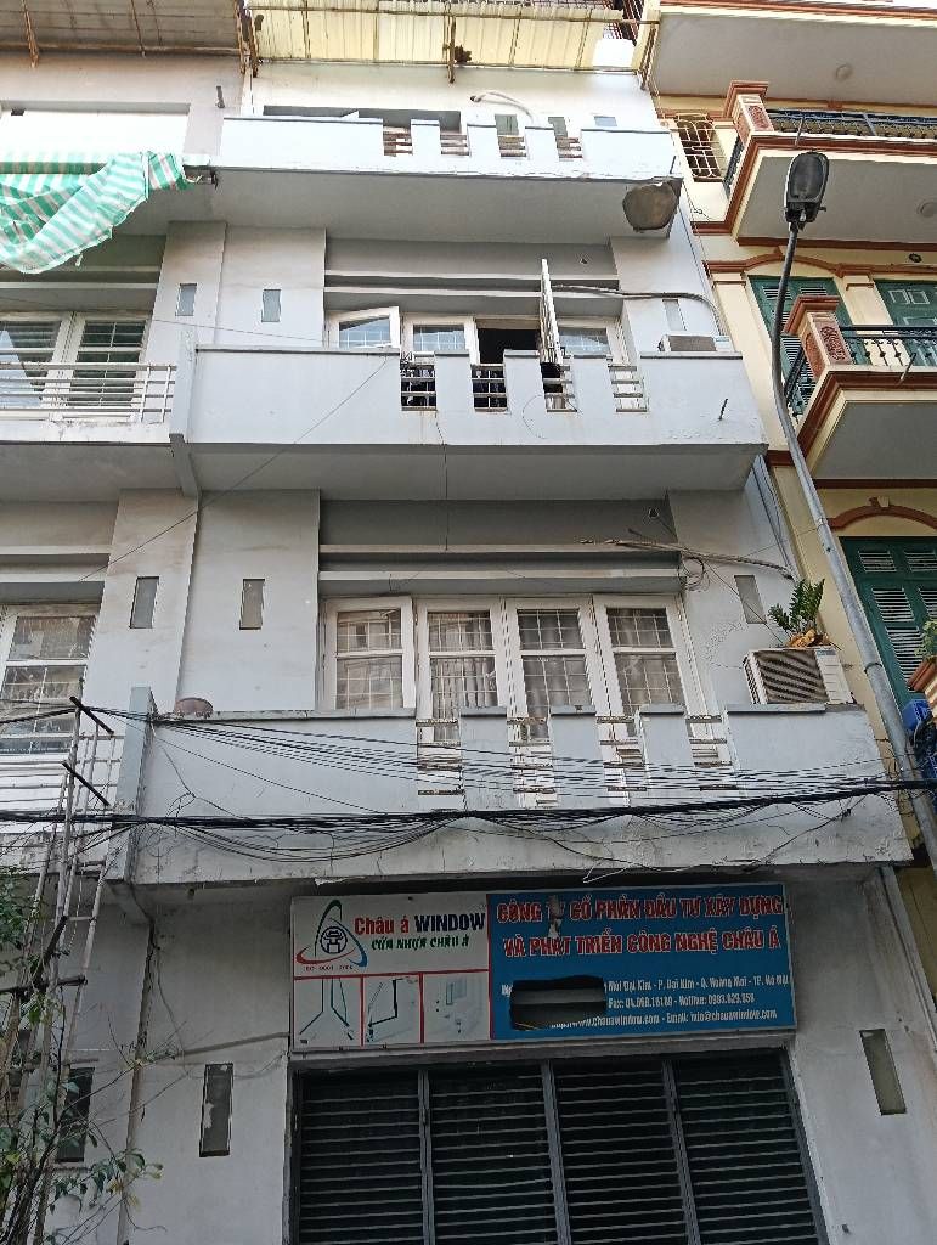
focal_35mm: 27
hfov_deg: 51.5
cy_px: 622
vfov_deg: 65.2
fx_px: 972
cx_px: 468
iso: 125
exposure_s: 1/33.3
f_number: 1.8
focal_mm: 3.98
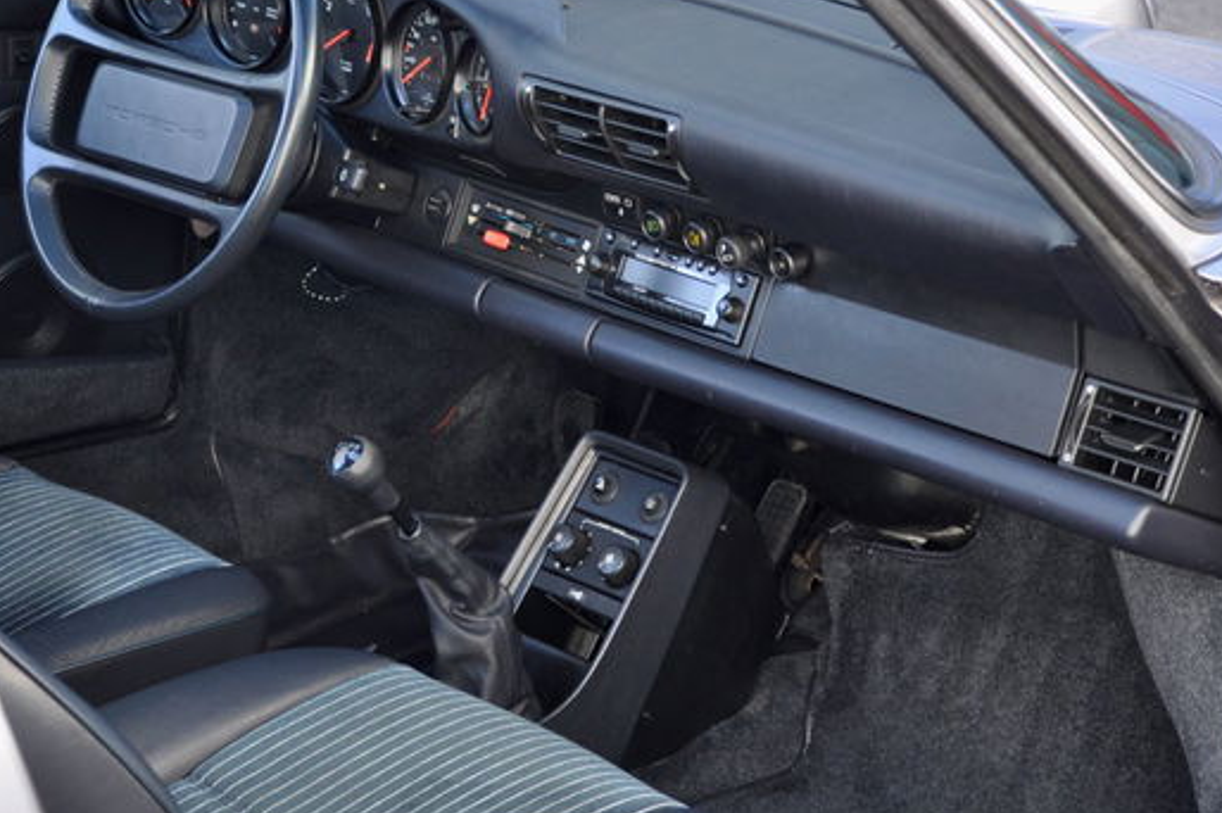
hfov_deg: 18.3
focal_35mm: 112
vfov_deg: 12.2
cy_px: 328
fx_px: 3799
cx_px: 563
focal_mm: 50
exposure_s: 1/50
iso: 500
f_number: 4.8
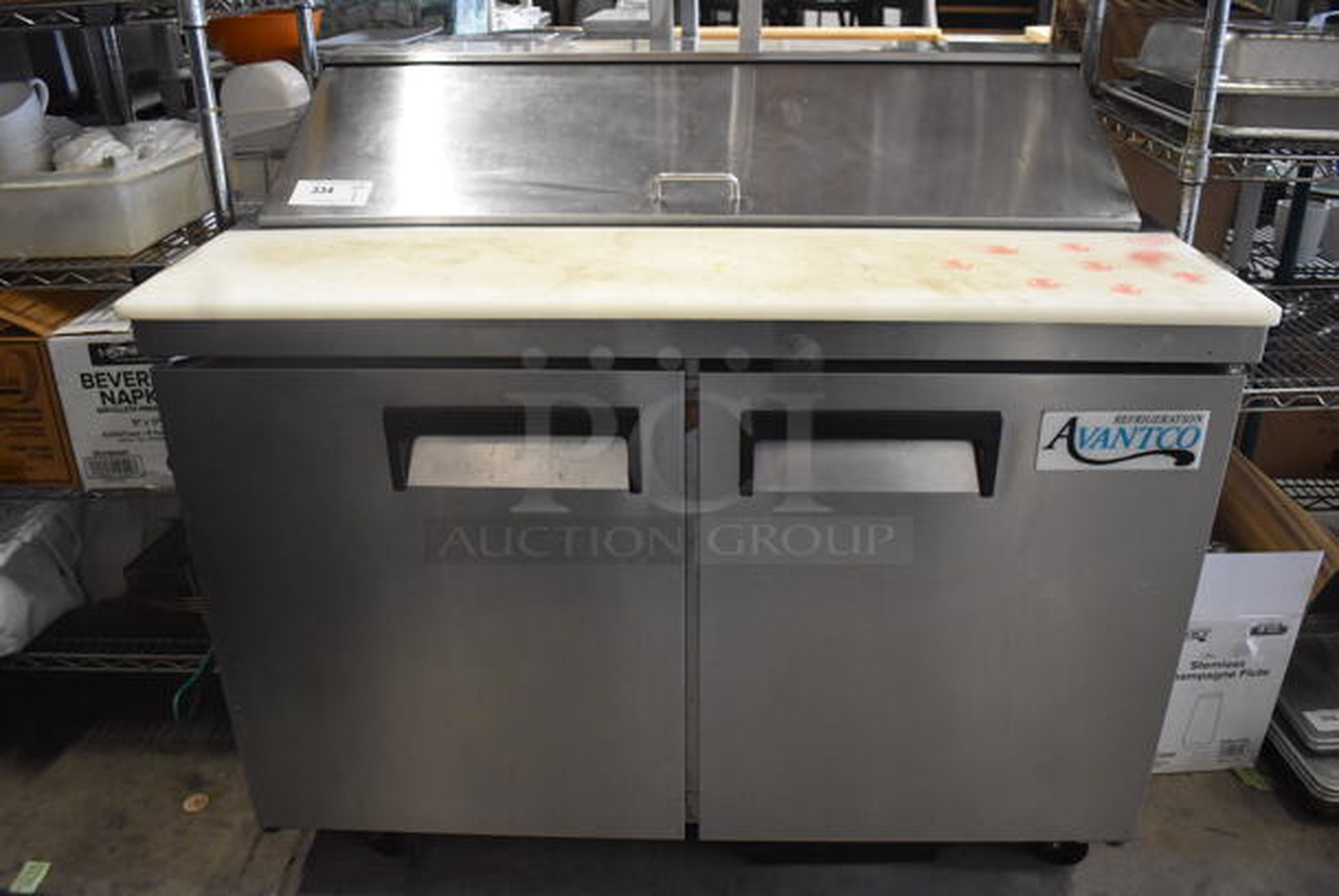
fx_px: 1005
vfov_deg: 48.0
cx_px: 670
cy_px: 448
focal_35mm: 27
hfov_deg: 67.3
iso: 3600
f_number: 3.5
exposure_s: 1/125
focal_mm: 18
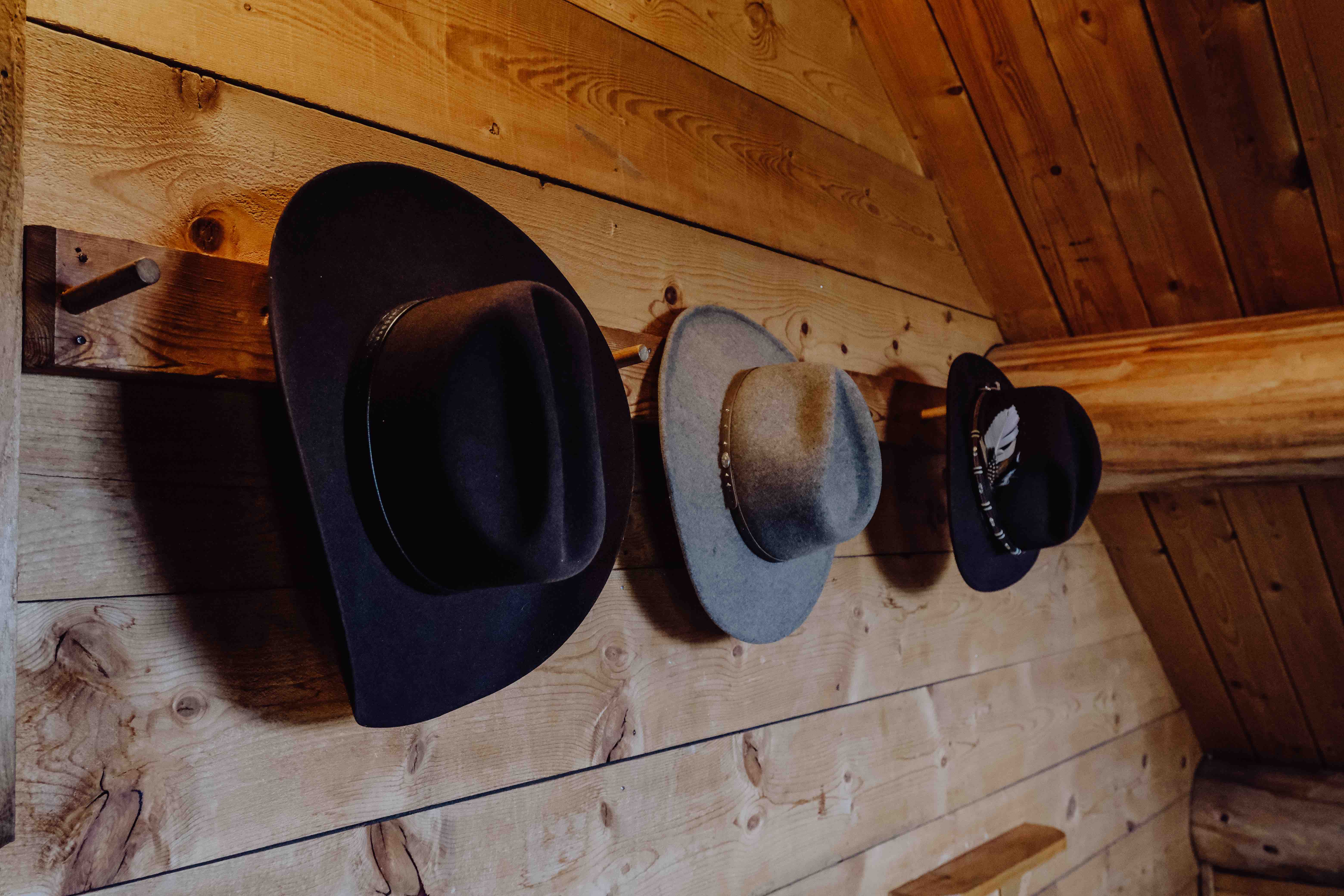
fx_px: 1157
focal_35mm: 31
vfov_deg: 42.3
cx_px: 672
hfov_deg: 60.3
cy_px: 448
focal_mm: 20.9
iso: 5000
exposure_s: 1/60
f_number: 4.2
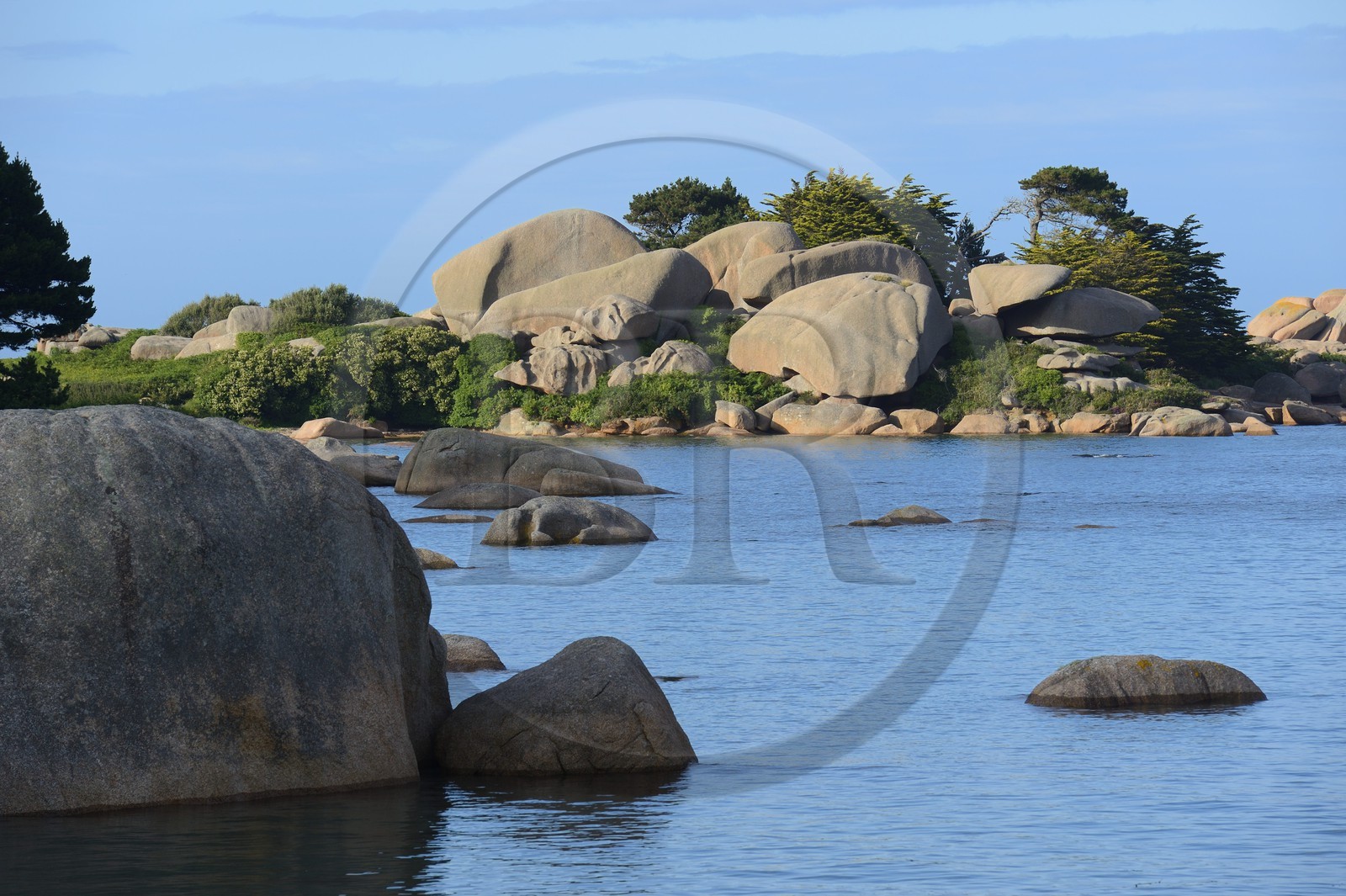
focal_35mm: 200
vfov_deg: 6.9
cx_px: 673
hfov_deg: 10.3
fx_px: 7474
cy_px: 448
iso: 200
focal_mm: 200
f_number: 10
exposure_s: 1/250
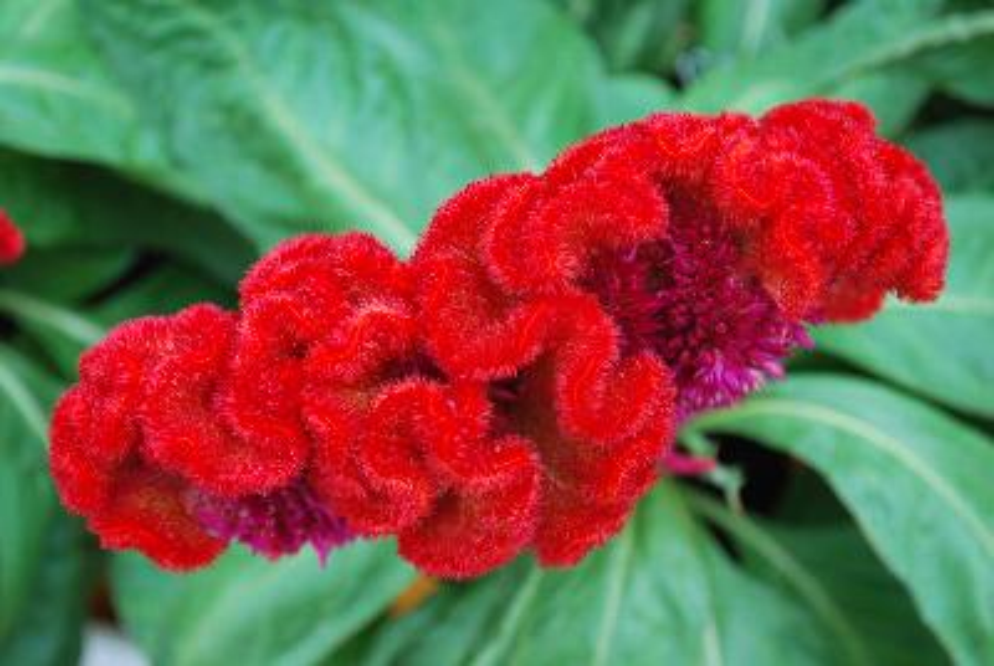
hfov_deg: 29.2
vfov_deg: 19.8
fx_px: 1908
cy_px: 333
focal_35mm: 69
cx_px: 497
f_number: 6.3
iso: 200
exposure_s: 1/60
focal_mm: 46
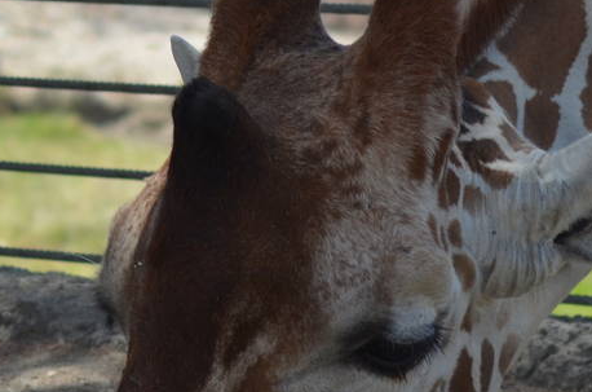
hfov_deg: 4.8
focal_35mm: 430
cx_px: 641
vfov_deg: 3.2
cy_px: 471
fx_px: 7054
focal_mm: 82
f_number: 6.3
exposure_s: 1/640
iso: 200
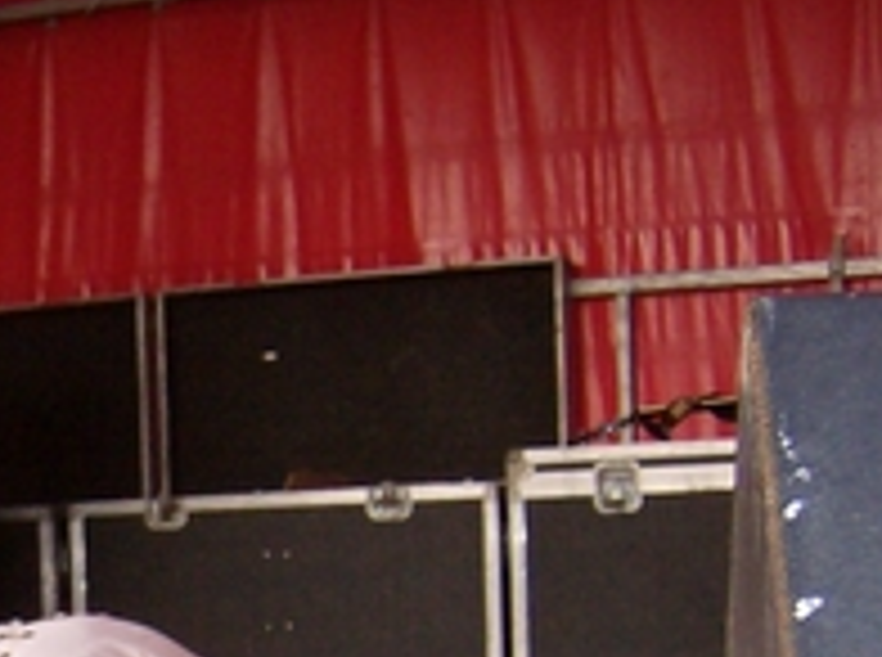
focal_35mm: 110
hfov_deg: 17.2
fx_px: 2796
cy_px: 844
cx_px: -140
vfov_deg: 13.0
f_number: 2.8
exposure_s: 1/60
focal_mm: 6
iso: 200
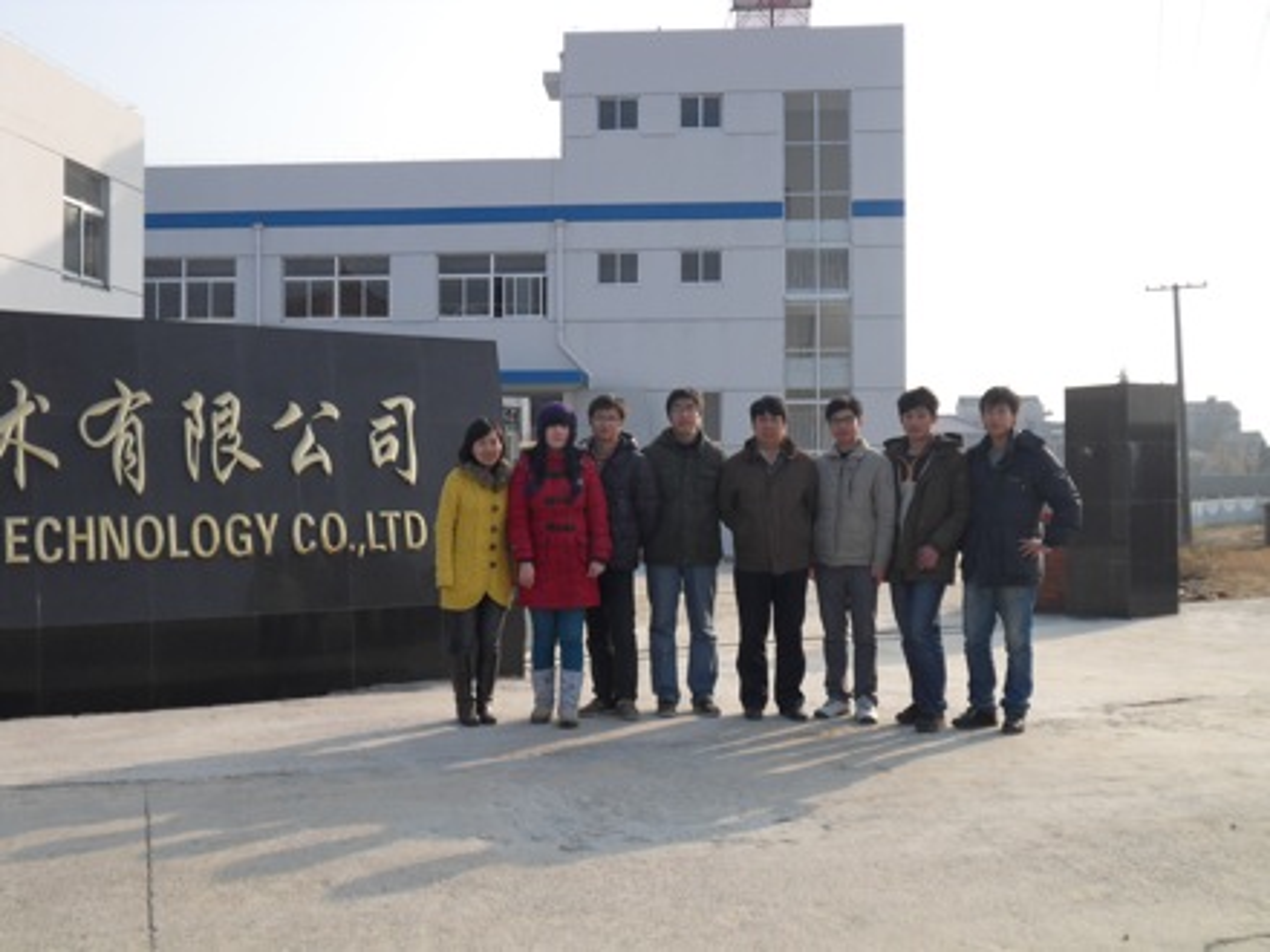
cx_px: 635
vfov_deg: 39.7
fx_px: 1321
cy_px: 476
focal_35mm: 36
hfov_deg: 51.4
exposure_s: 1/90
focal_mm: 6.3
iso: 80
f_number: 8.7
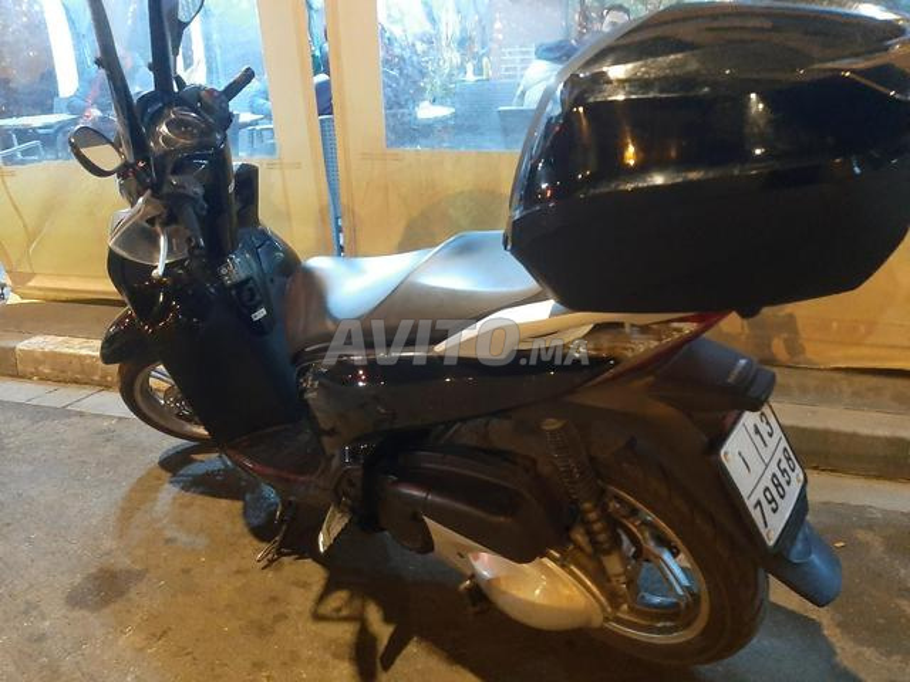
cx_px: 455
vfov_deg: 51.4
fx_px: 710
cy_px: 341
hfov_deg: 65.3
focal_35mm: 27
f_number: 1.7
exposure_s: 1/20
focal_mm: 3.93
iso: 800
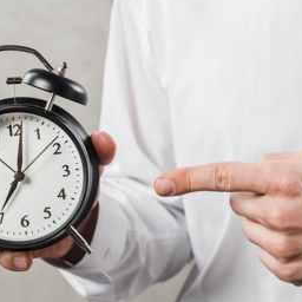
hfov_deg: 16.7
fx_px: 1027
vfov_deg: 16.7
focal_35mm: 104
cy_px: 145
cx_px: 158
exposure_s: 1/160
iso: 200
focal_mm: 50
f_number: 5.6
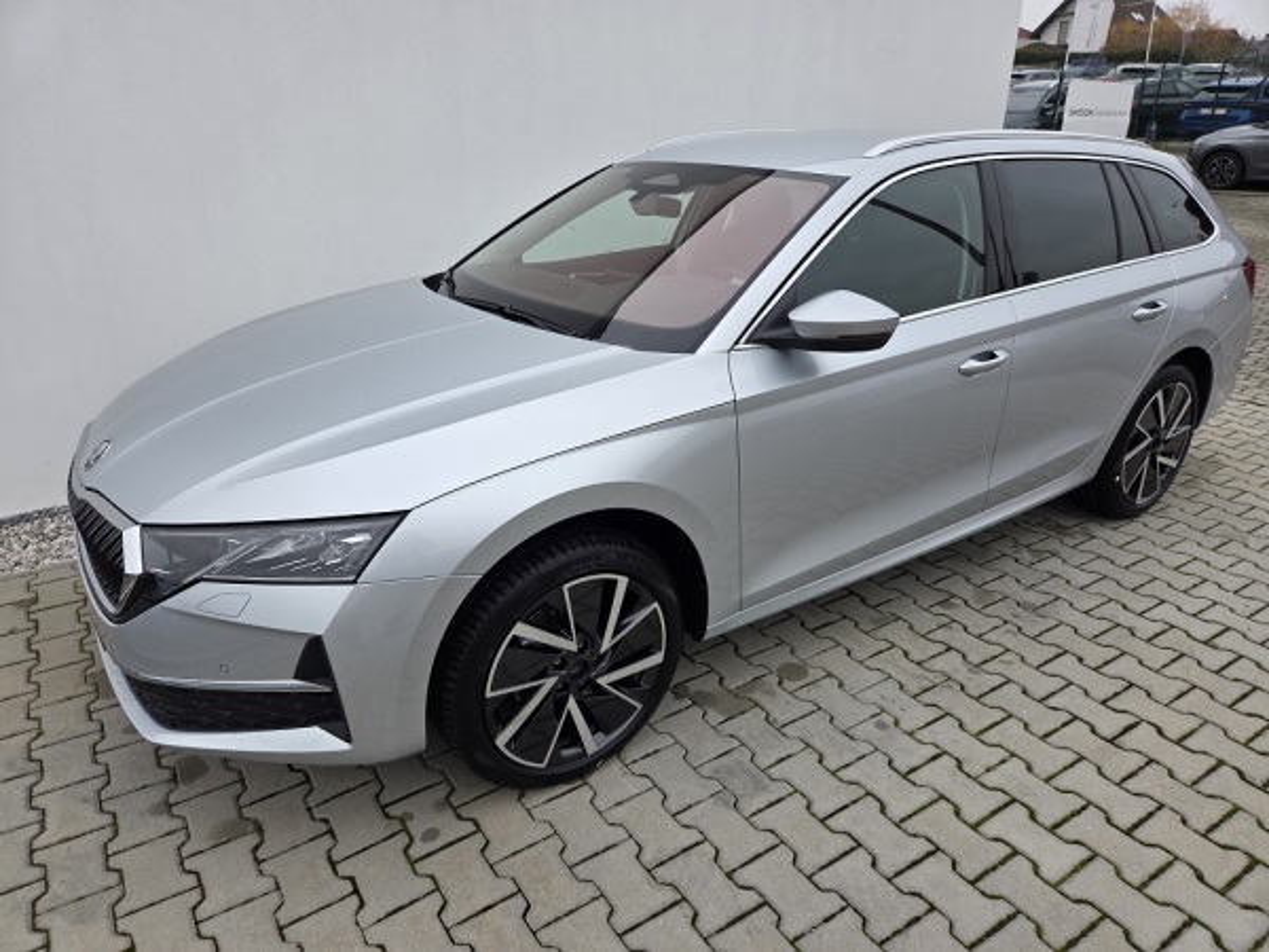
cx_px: 634
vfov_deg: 58.9
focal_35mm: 23
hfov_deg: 73.9
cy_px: 476
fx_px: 843
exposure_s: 1/703
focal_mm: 5.4
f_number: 1.8
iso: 80
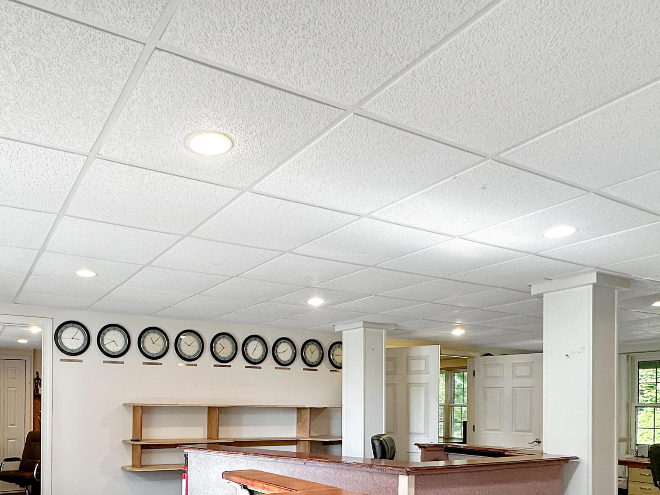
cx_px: 212
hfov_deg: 63.4
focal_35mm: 27
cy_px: 406
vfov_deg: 48.1
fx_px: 515
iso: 160
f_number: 2.2
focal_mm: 2.22
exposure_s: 1/120
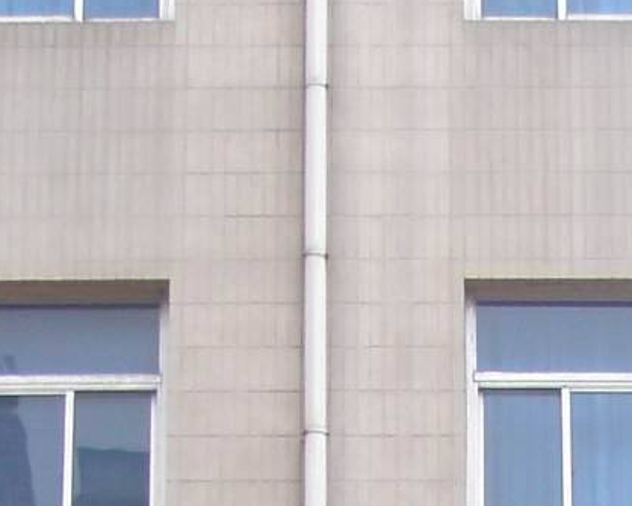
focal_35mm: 227
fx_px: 4249
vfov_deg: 6.5
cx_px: 720
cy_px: 1226
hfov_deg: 8.4
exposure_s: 1/200
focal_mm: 6.7
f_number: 3.5
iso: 80
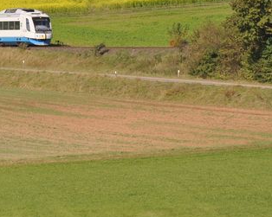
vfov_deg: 4.2
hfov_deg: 5.2
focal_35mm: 367
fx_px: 2953
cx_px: -113
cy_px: -30
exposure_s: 1/500
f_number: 9
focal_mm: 80
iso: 200
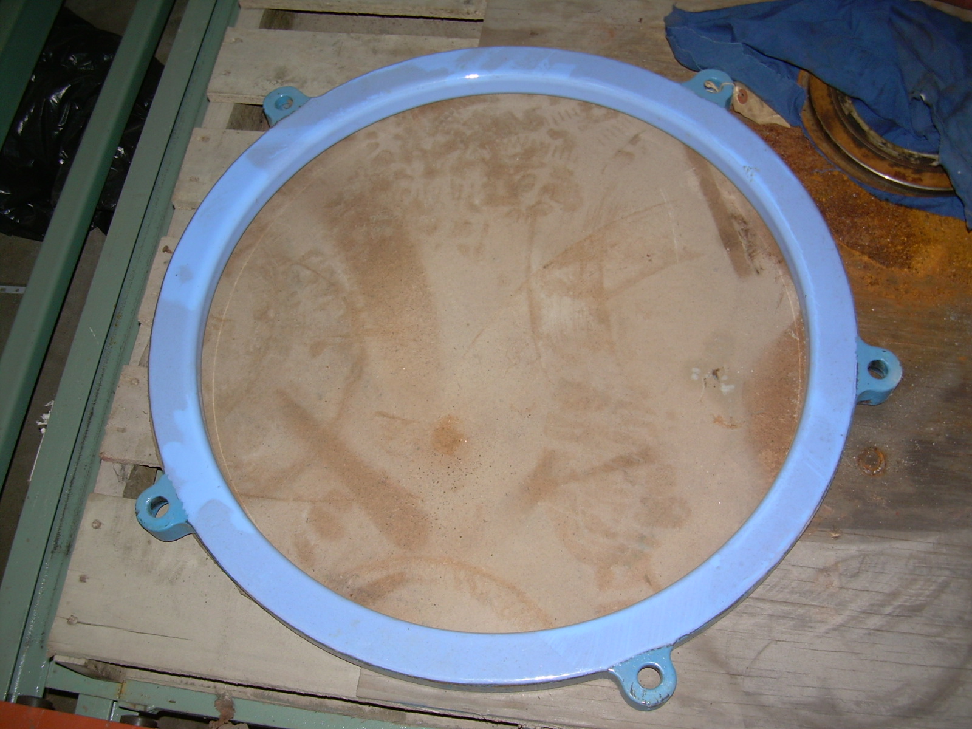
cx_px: 486
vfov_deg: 37.7
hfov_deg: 49.0
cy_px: 364
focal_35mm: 38
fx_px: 1067
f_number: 2.8
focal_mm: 6.3
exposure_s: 1/60
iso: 50
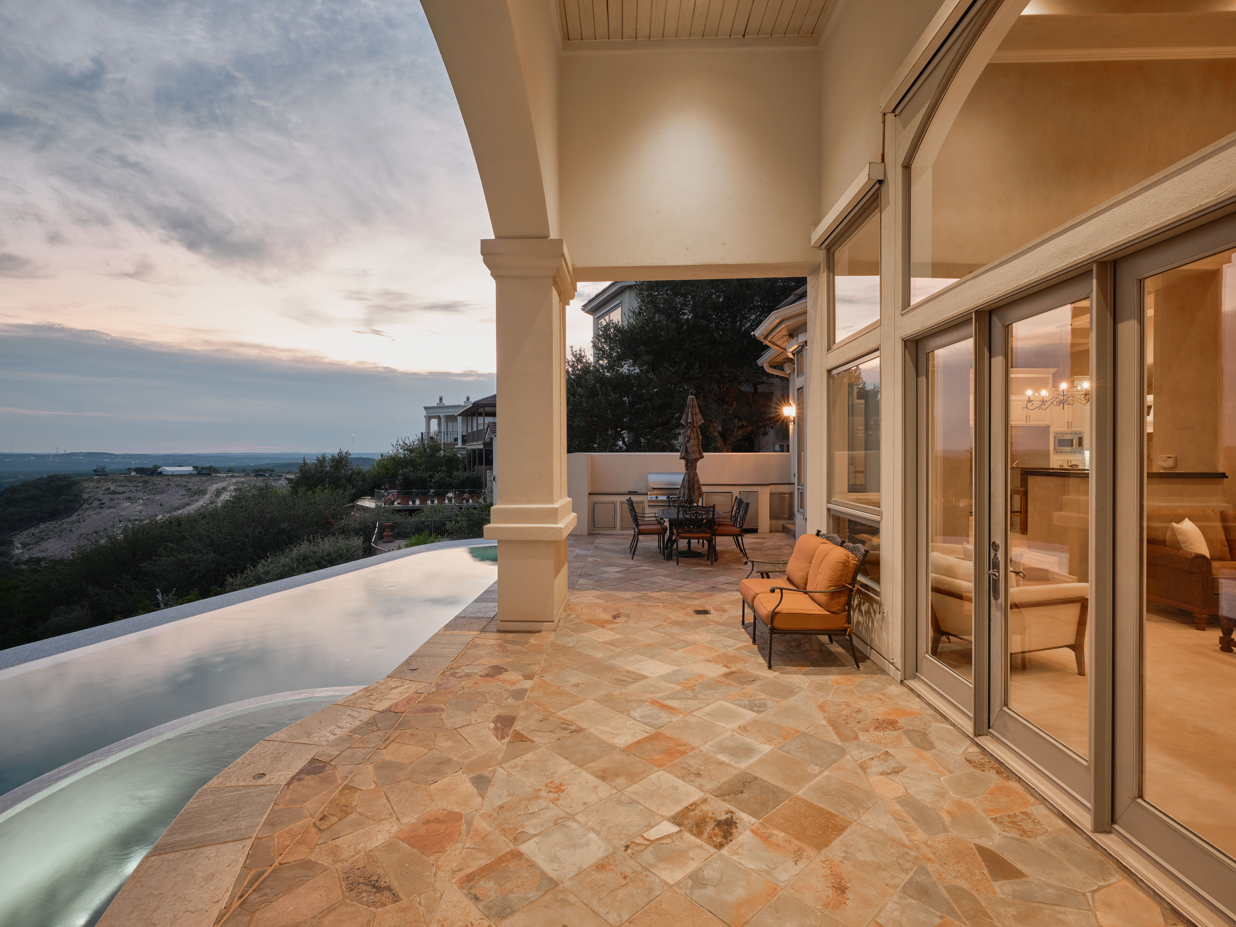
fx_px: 607
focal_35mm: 17
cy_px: 464
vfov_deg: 74.7
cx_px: 618
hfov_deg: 91.0
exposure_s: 1
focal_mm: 21.8
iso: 320
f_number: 13
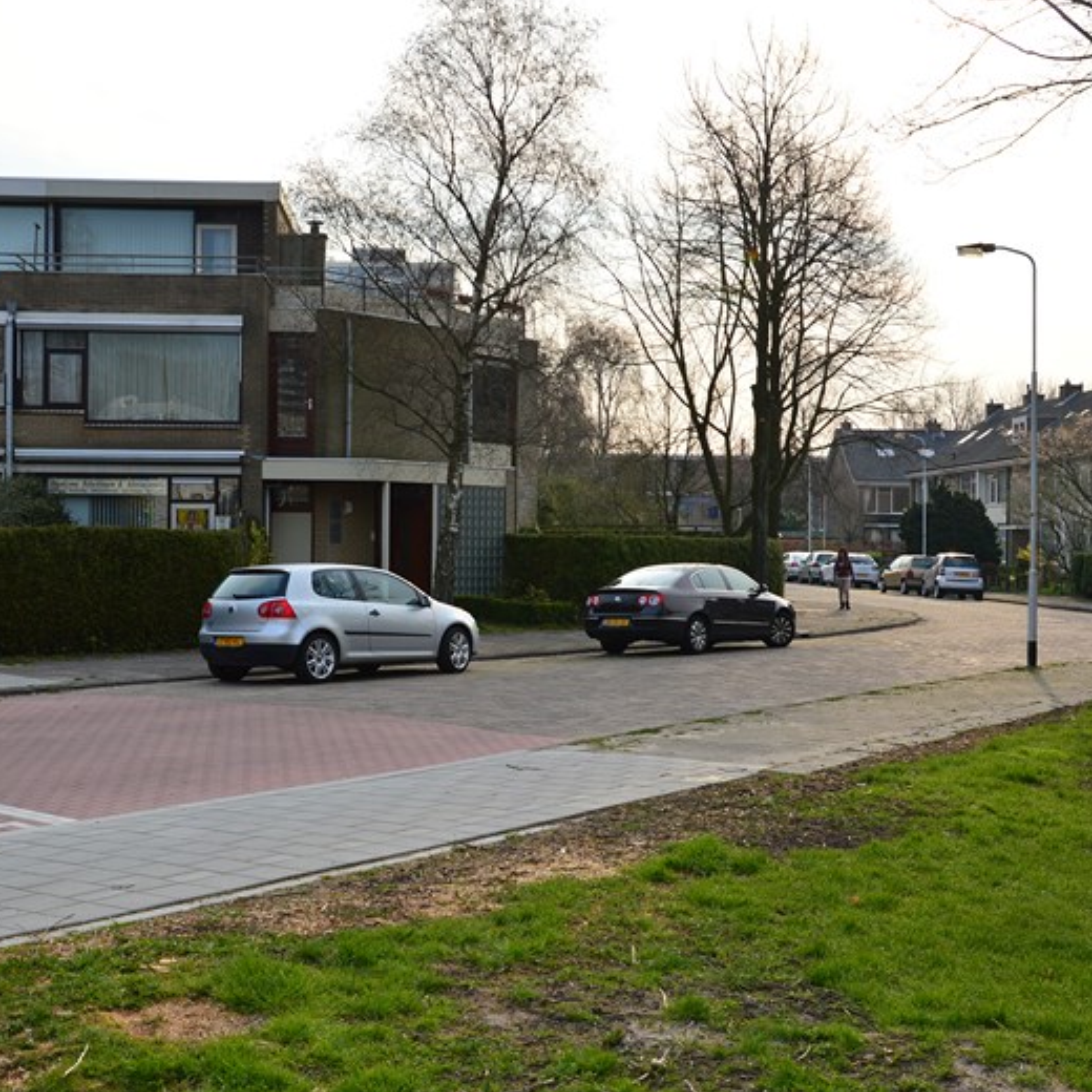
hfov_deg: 36.1
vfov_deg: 36.1
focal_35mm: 47
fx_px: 1677
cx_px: 523
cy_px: 548
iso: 200
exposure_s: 1/250
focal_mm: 24
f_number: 7.1
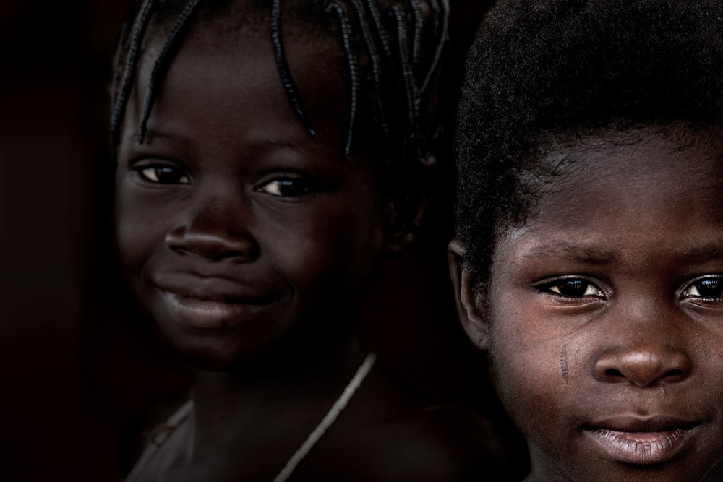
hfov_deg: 7.7
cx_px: 362
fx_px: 5343
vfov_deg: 5.2
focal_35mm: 266
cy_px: 241
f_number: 4
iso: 200
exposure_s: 1/160
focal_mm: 97.49
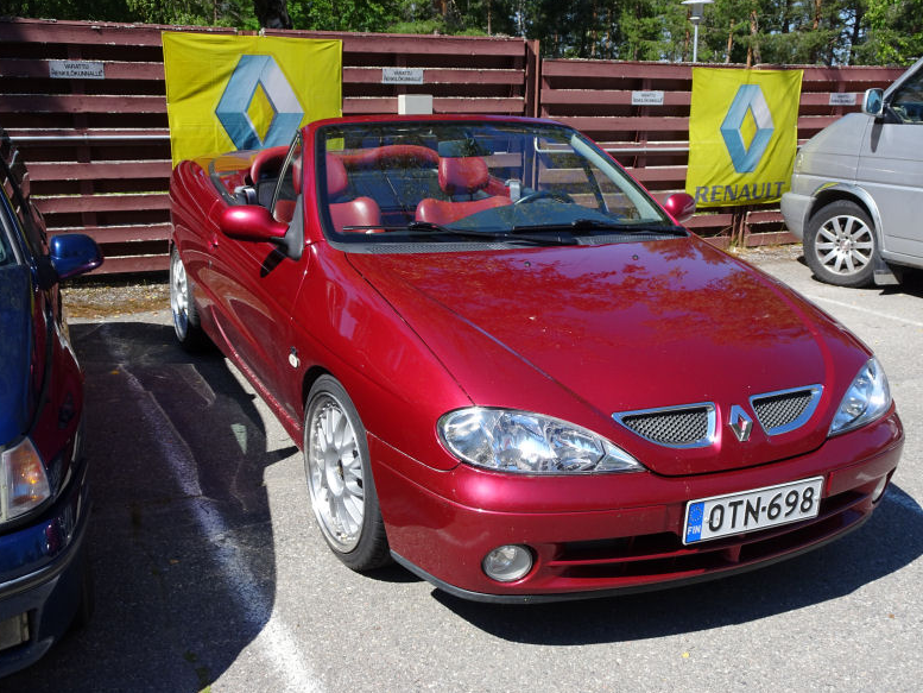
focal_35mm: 35
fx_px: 933
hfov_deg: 52.6
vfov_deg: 40.7
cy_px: 341
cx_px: 467
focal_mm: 5.79
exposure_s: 1/500
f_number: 4
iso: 80
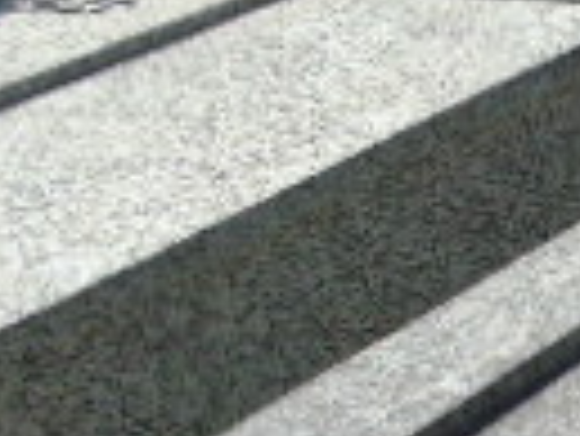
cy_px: 207
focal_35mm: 124
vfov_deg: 12.0
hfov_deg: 12.5
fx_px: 2080
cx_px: 1394
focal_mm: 4.4
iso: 80
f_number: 3.4
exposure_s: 1/1000
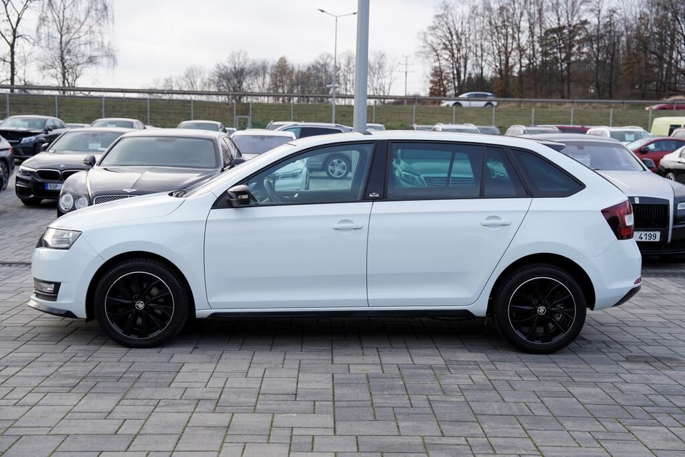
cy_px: 228
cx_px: 342
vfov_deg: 32.6
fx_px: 780
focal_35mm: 41
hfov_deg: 47.4
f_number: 3.5
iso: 100
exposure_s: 1/80
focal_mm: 41
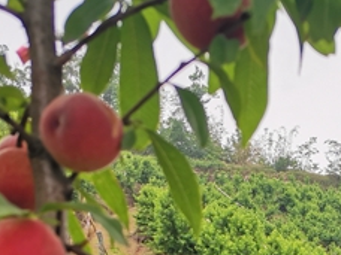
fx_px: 719
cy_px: 340
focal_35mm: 73
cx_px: 221
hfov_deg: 26.6
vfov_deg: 18.6
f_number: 1.8
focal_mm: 4.75
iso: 50
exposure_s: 1/332
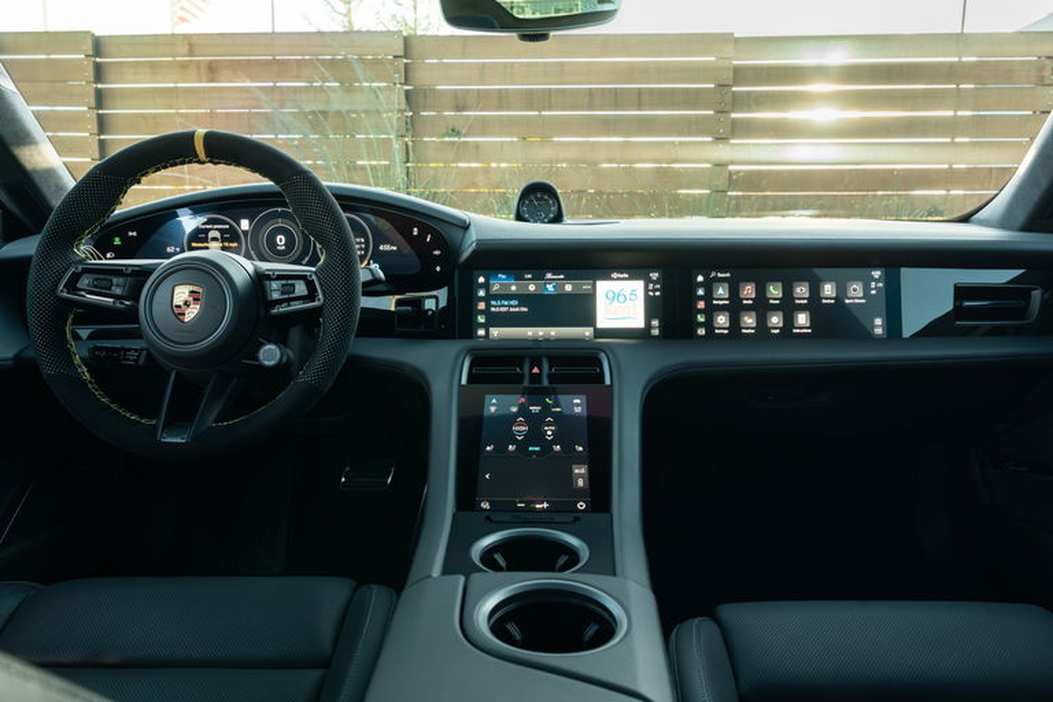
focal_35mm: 26
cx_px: 526
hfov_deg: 70.0
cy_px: 351
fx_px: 752
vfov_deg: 50.1
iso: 640
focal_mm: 25.7
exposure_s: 1/13
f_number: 8
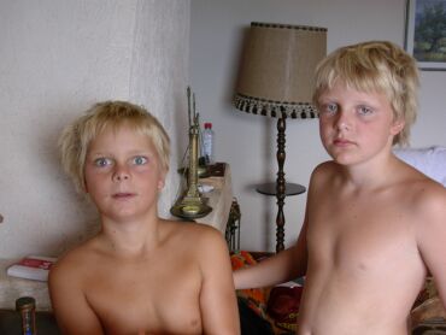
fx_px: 580
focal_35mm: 45
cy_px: 168
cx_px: 223
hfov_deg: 42.1
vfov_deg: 32.2
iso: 70
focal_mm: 6.7
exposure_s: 1/38
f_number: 2.9
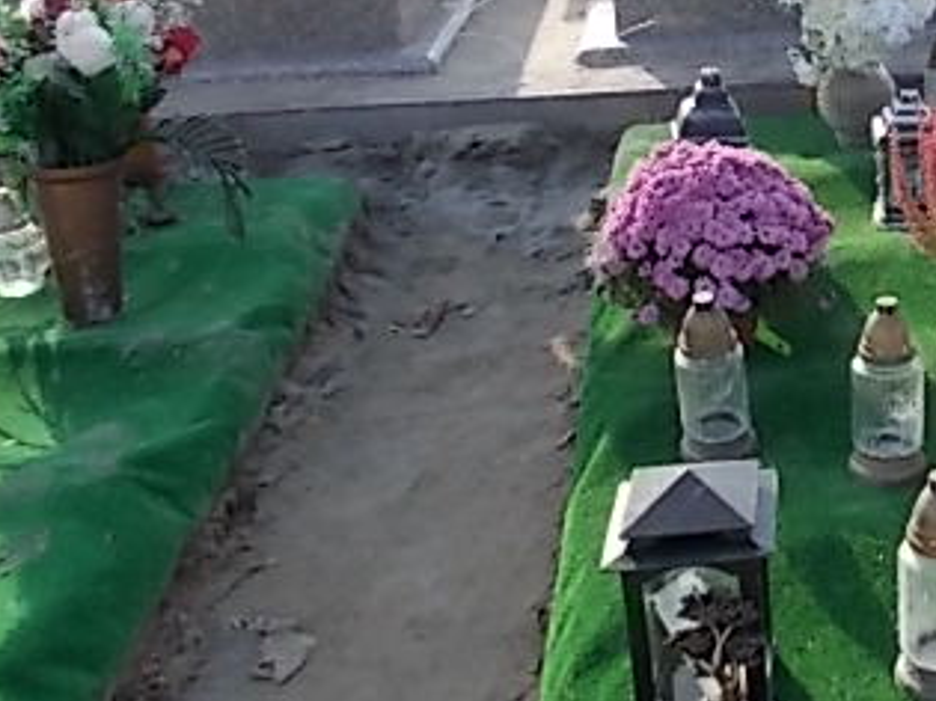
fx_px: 1649
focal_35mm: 61
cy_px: 107
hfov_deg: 29.7
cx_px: 924
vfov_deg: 23.5
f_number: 3.4
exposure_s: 1/500
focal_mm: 5.3
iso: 80
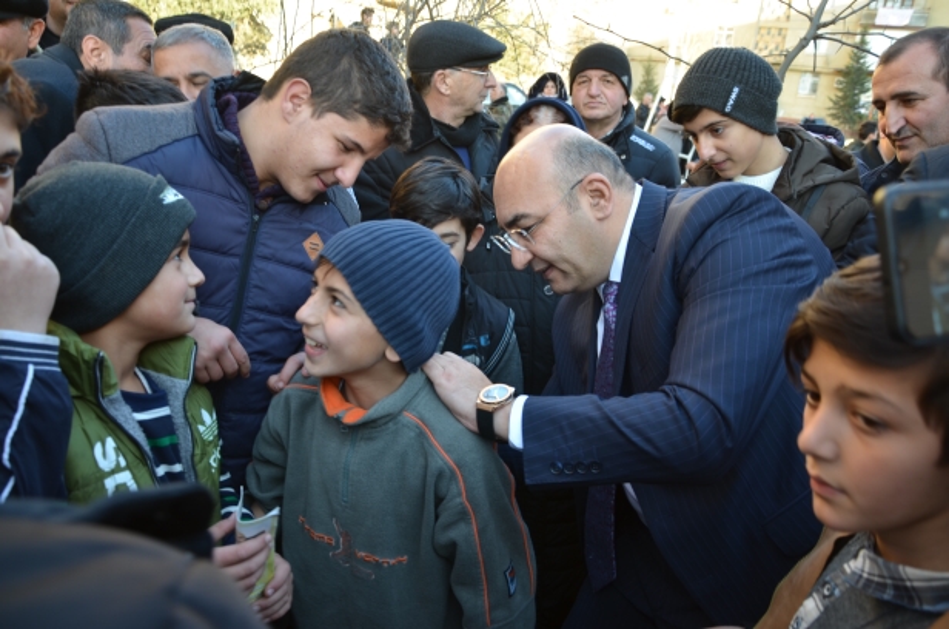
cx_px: 474
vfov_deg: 47.7
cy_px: 314
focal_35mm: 27
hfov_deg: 67.5
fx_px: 710
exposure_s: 1/50
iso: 100
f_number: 3.5
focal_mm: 18
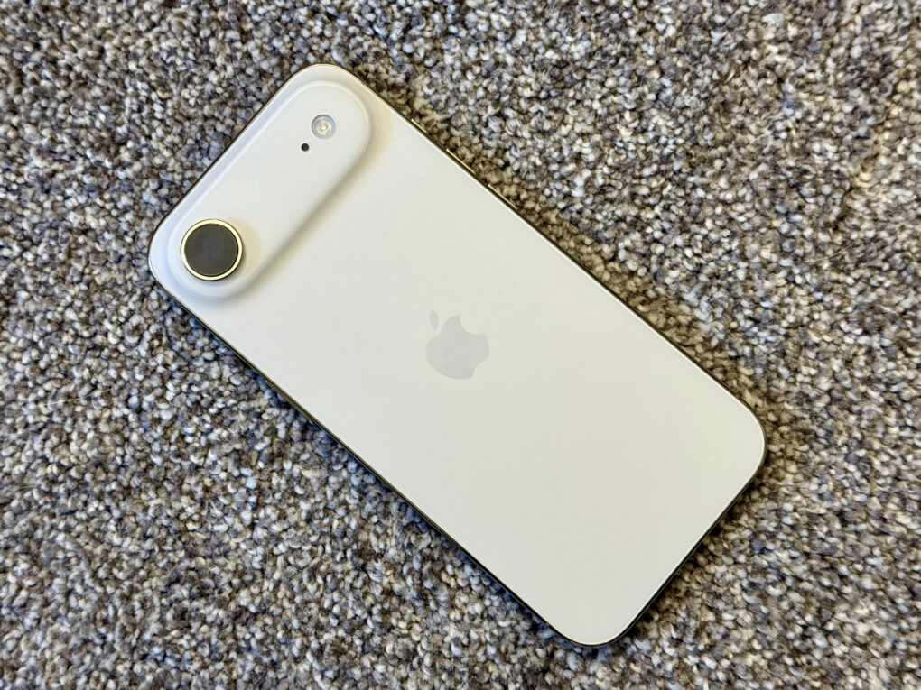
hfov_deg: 39.7
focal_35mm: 48
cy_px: 345
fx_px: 1277
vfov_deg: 30.3
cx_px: 460
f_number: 1.78
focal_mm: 6.76
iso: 250
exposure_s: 1/60
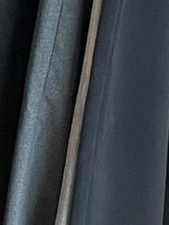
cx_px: -403
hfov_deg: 7.0
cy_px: -38
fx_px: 1187
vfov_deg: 10.7
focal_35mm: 182
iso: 125
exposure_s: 1/100
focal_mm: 4.2
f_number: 1.6
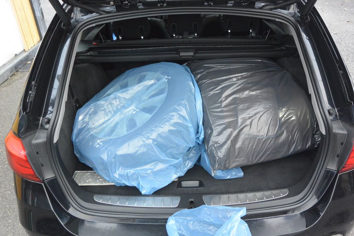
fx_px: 295
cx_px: 190
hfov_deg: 61.8
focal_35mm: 30
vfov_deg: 43.6
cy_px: 130
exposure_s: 1/50
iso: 800
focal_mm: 10
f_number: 3.5
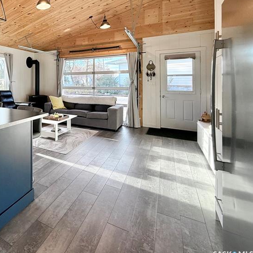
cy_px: 81
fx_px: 190
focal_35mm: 23
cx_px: 23
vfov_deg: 65.2
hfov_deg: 57.4
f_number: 2.2
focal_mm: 2.22
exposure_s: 1/120
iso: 80
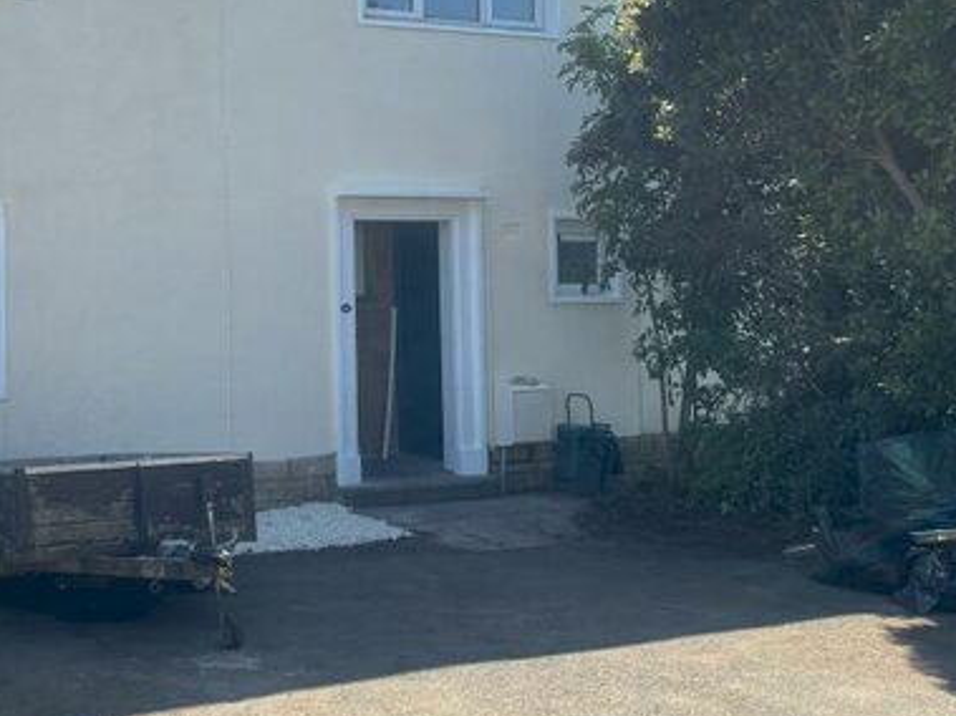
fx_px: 1325
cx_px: 192
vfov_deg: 30.1
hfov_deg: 38.2
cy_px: 246
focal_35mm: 48
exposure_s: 1/1534
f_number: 1.6
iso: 32
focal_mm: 5.1
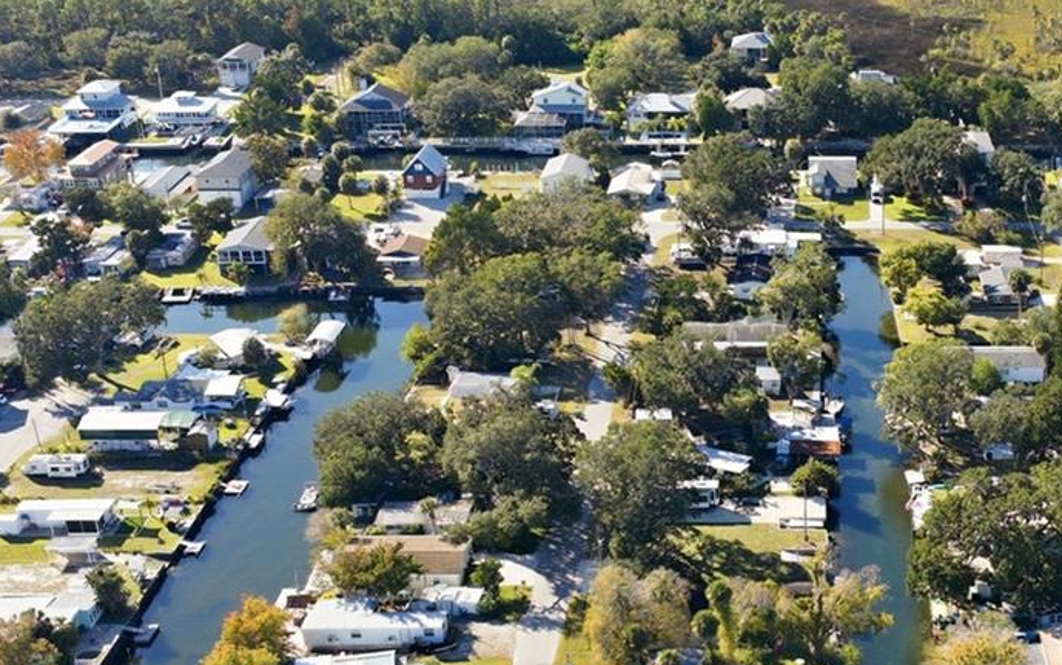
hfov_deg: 33.3
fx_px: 1708
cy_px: 499
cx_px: 885
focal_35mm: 59
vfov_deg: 21.8
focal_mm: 12.3
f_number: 2.8
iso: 410
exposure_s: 1/2000
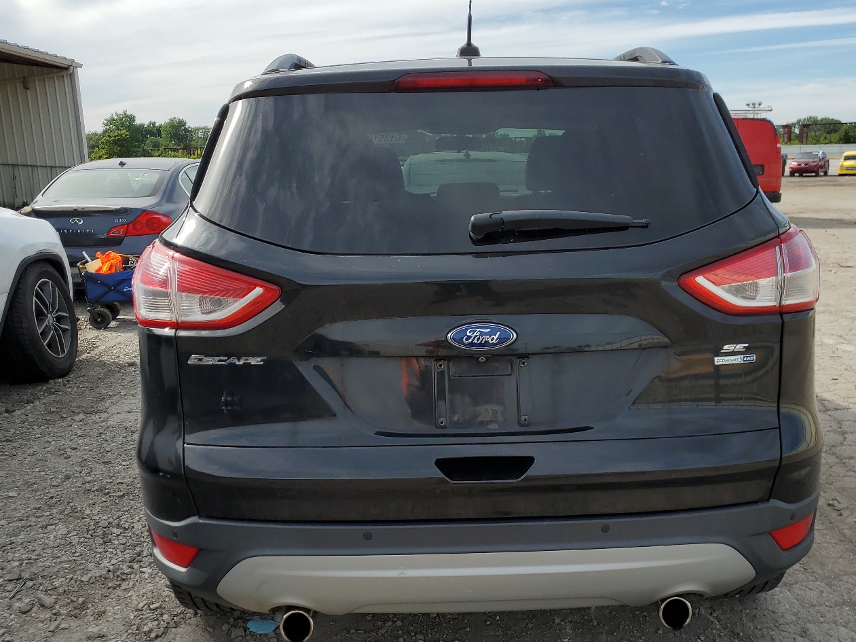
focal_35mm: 33
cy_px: 332
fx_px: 816
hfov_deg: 55.3
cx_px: 462
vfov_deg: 42.9
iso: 50
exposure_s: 1/3333
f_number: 1.5
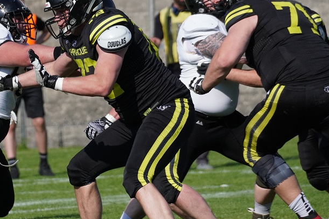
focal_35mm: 745
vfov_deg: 1.8
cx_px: 62
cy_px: 97
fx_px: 6806
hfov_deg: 2.8
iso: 800
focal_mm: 302
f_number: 7.1
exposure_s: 1/4000
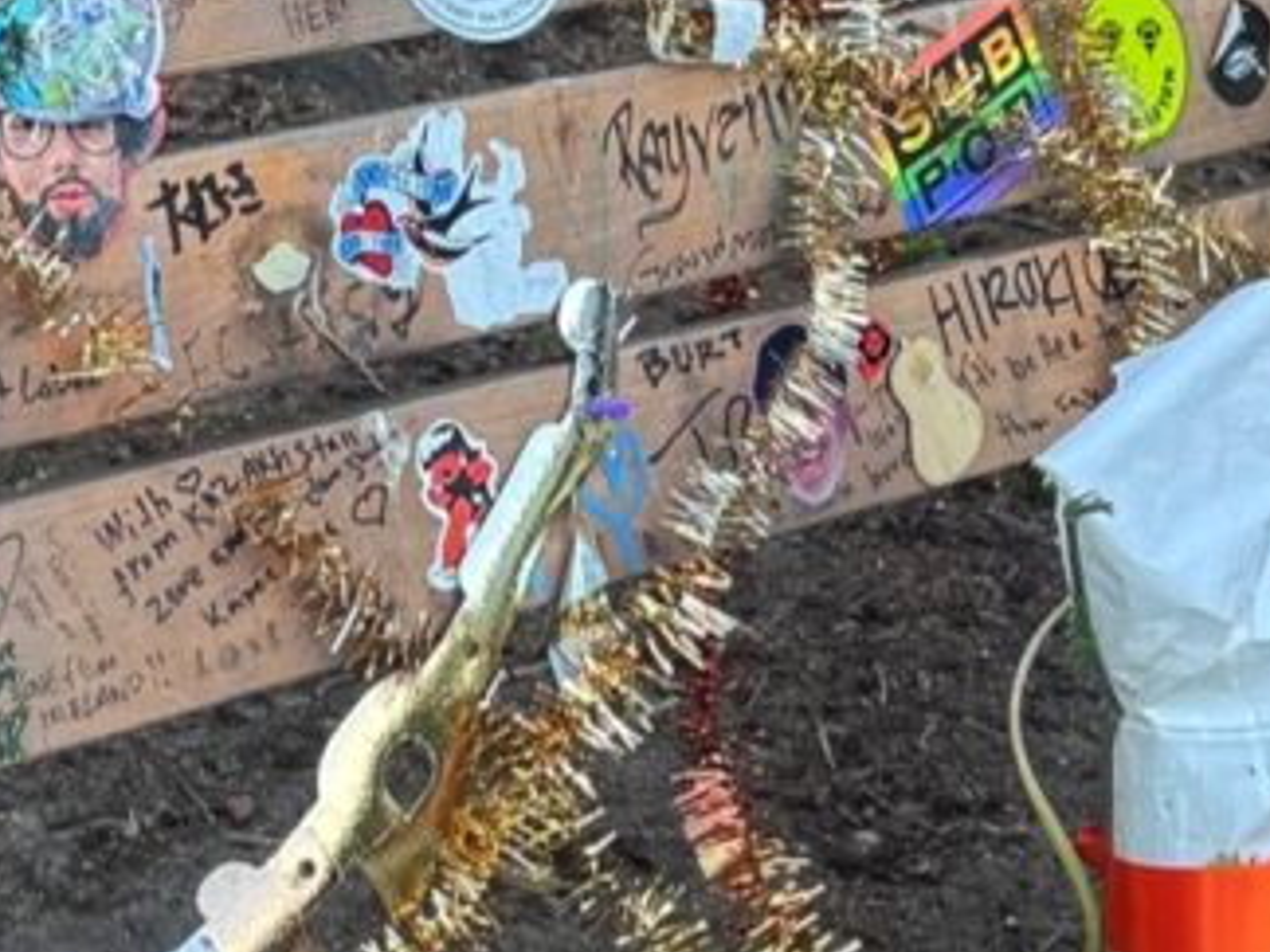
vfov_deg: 14.4
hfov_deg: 19.3
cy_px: 952
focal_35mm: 101
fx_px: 3706
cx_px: 998
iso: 100
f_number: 1.78
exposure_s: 1/121
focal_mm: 6.76
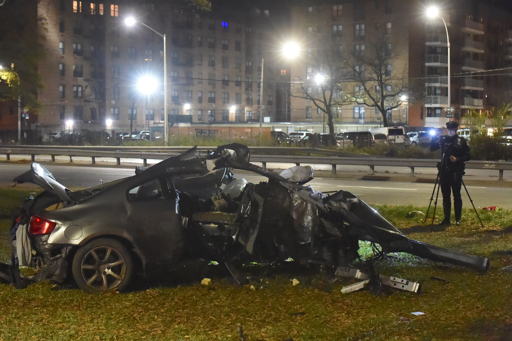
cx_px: 256
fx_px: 995
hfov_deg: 28.9
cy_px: 170
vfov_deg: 19.4
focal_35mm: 70
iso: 25600
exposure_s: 1/40
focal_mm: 70
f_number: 5
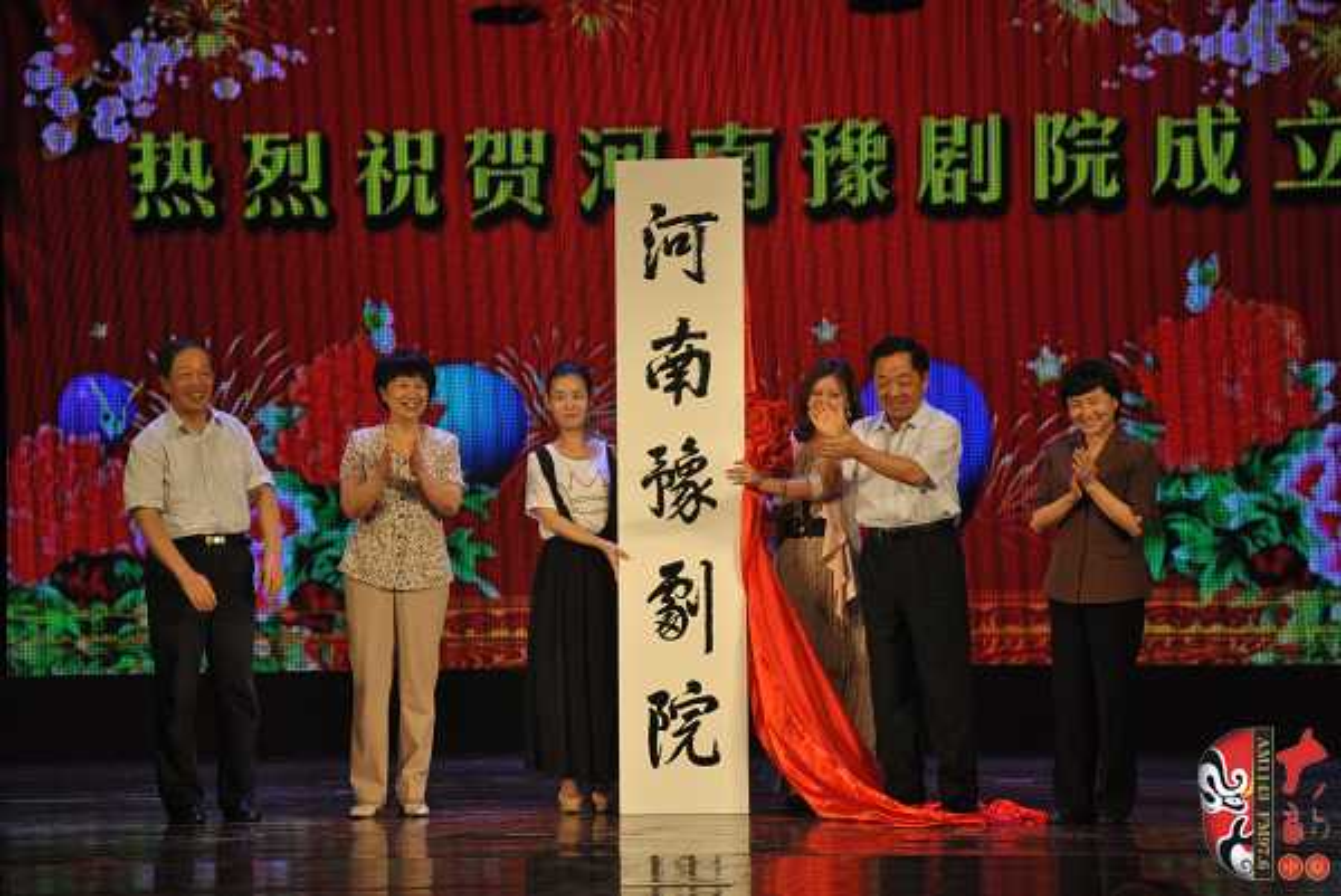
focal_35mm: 112
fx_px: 4194
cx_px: 670
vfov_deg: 12.2
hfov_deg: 18.2
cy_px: 448
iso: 400
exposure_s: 1/250
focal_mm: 75
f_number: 5.3
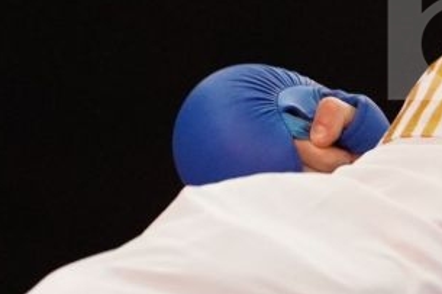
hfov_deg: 1.9
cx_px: 523
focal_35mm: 1104
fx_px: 13547
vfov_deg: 1.2
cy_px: 481
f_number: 2.8
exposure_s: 1/1000
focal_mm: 187
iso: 5000
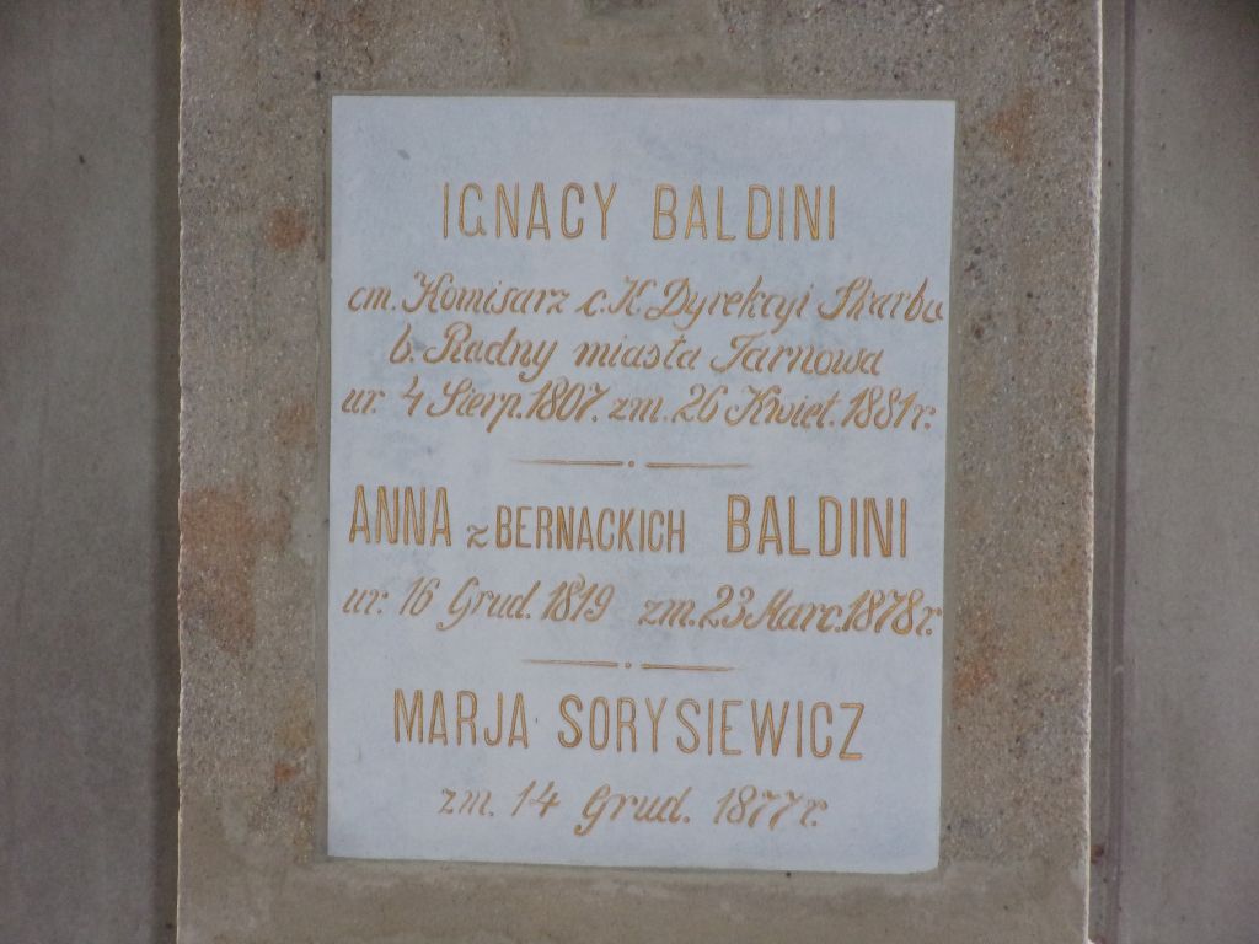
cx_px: 630
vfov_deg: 12.9
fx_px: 4183
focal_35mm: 115
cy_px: 472
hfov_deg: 17.1
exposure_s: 1/60
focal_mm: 20.6
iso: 320
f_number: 6.2
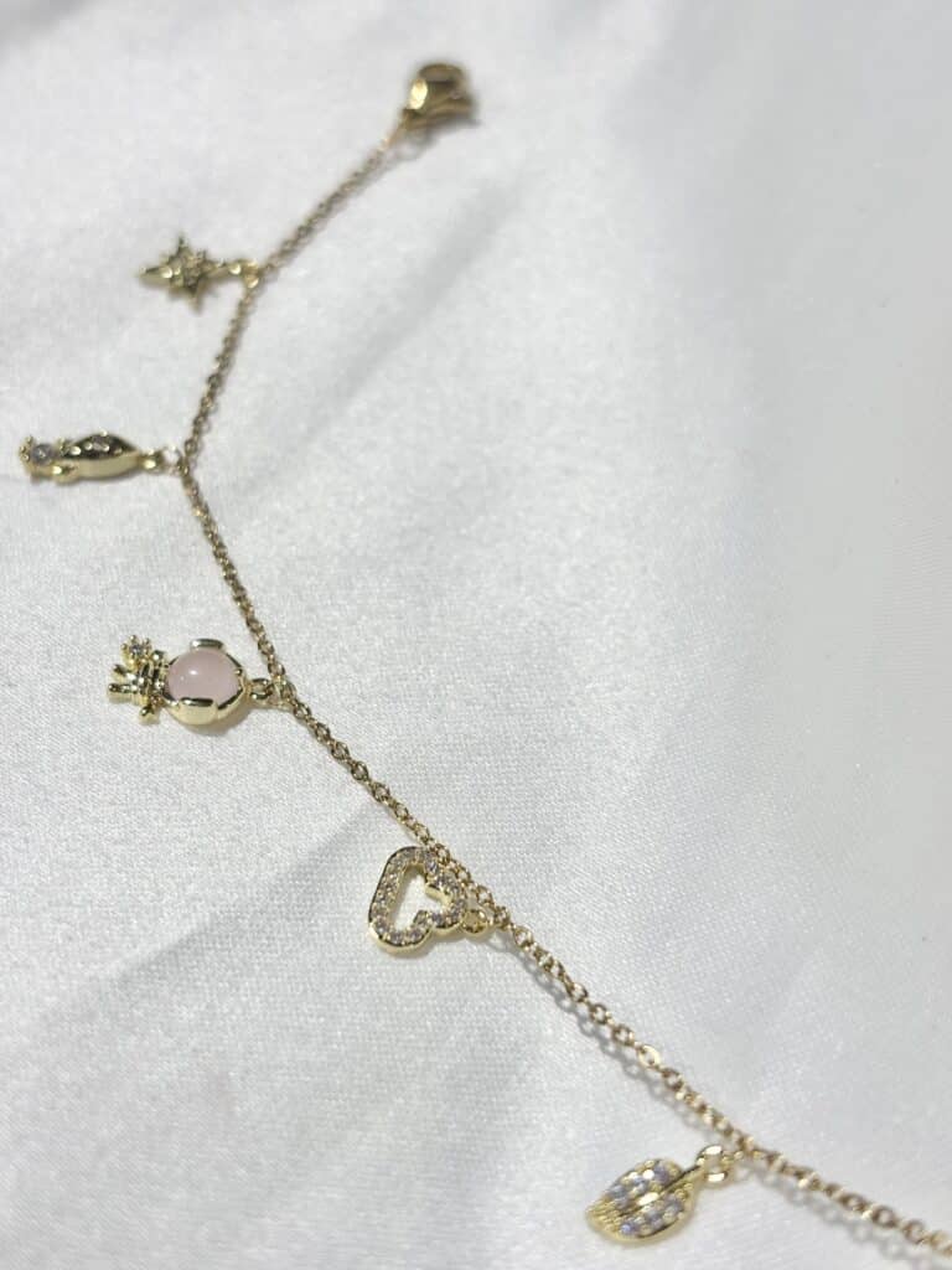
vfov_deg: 36.8
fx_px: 1907
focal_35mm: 52
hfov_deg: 28.0
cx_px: 476
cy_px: 635
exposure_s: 1/460
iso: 32
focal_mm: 5.96
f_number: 1.6
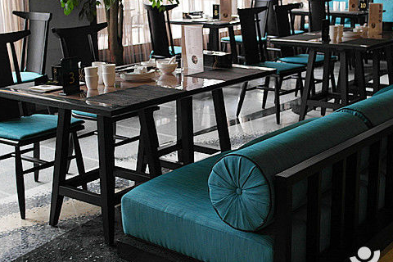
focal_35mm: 55
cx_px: 228
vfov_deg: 24.5
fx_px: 600
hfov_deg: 36.2
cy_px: 90
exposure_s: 1/40
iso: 400
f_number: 3.5
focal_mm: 22
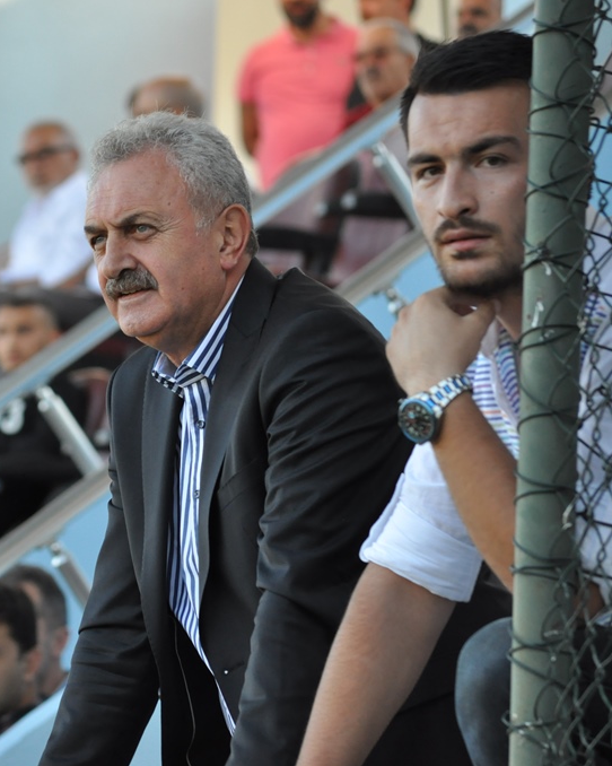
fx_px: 6494
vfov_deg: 6.7
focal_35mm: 287
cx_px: 151
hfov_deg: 5.4
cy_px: 383
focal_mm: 135
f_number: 5
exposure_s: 1/500
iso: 800
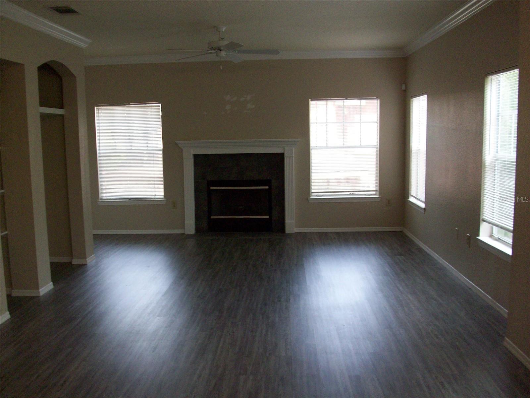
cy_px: 199
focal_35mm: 34
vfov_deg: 41.8
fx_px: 521
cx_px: 265
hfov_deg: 54.0
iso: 160
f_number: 2.8
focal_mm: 5.7
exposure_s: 1/139
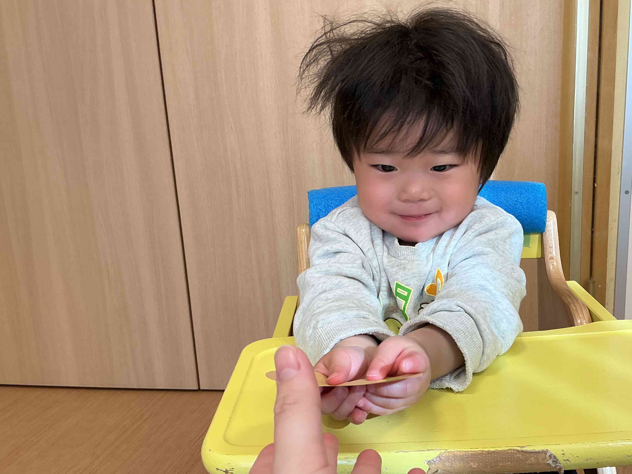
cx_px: 395
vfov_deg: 37.7
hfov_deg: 48.5
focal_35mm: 38
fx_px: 694
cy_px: 267
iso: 25
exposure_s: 1/120
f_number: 1.8
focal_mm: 3
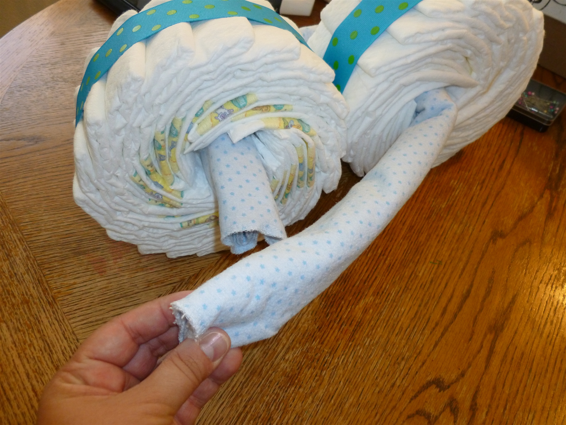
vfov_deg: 49.7
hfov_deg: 63.4
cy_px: 212
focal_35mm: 28
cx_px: 283
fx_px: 458
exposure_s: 1/60
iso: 200
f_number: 3.3
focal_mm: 5
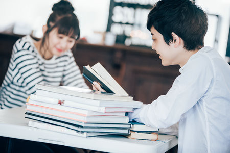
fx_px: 894
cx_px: 115
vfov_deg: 9.8
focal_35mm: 140
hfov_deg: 14.7
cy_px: 76
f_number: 2.8
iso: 500
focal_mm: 140
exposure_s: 1/125
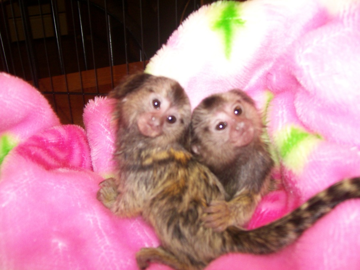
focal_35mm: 36
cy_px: 135
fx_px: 374
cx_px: 180
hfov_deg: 51.4
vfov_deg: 39.7
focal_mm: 6
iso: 80
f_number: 2.7
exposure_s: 1/64
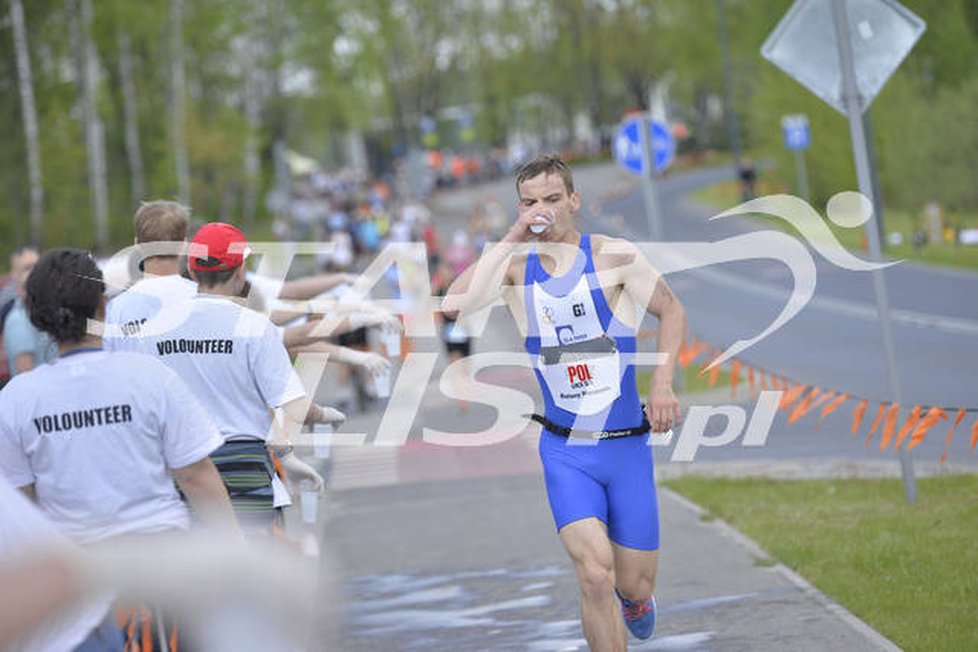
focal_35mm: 165
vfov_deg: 8.3
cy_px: 326
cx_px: 489
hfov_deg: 12.4
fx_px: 4483
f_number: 4
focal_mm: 165
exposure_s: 1/2500
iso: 400
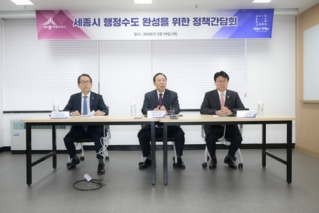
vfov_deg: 41.1
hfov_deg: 58.7
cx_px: 160
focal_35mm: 32
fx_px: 284
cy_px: 106
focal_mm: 32
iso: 3200
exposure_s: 1/160
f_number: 6.3
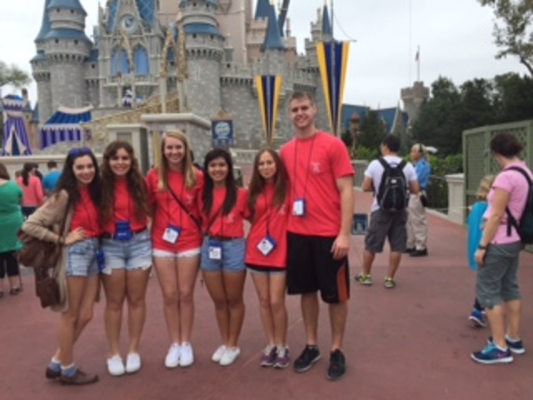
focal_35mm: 29
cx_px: 266
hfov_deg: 61.7
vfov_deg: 48.2
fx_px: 447
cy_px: 200
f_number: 2.2
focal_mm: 4.15
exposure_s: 1/1014
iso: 32
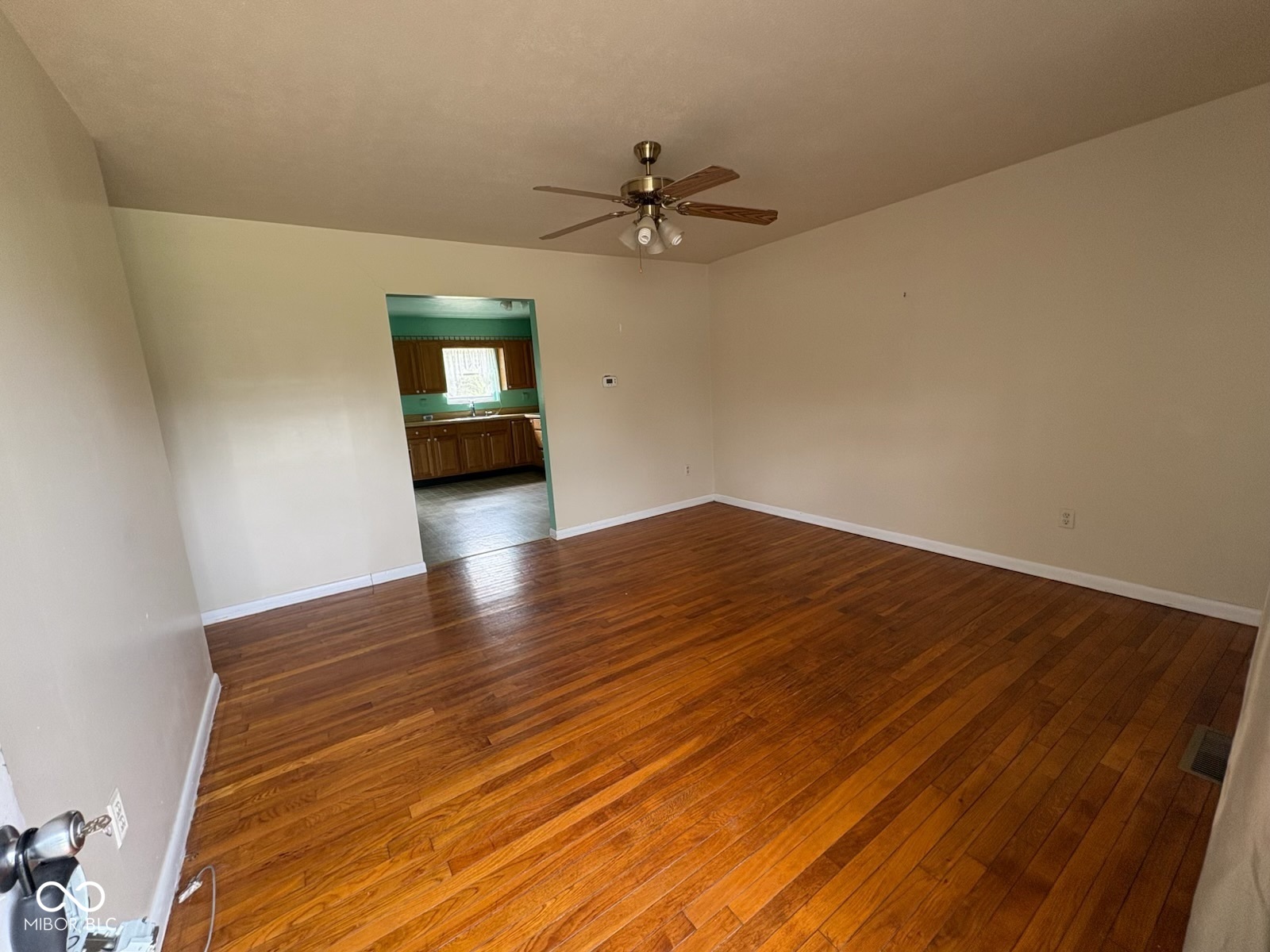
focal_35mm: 14
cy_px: 476
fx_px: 514
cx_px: 635
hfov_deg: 102.1
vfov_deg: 85.7
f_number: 2.2
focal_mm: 2.22
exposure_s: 1/99
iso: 200
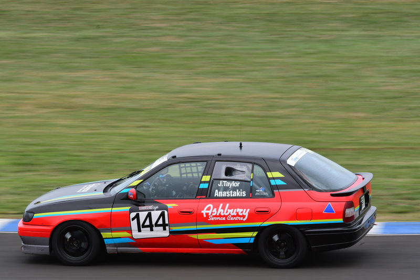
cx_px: 210
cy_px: 140
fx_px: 5602
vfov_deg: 2.9
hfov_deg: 4.3
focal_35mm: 480
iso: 250
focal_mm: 320
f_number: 13
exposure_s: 1/200
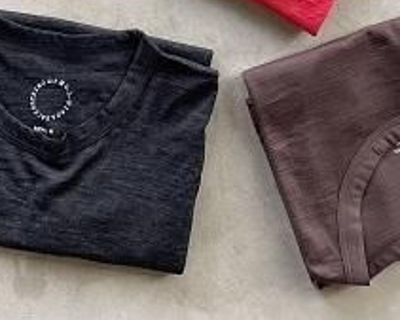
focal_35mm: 77
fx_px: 912
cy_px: -117
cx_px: 203
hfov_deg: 24.7
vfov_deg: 18.3
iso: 50
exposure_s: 1/121
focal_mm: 4.2
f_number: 1.6
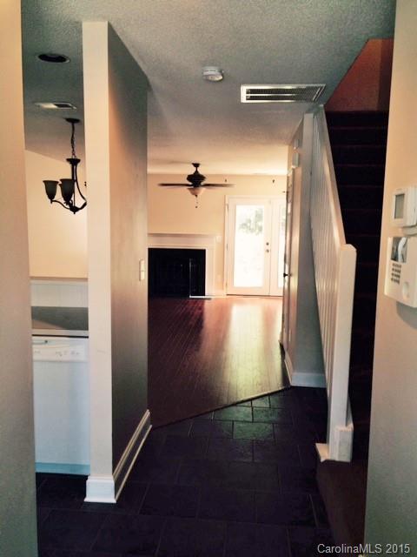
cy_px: 278
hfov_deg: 48.2
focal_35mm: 29
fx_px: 466
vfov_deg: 61.7
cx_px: 208
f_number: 2.2
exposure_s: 1/30
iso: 32
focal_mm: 4.15
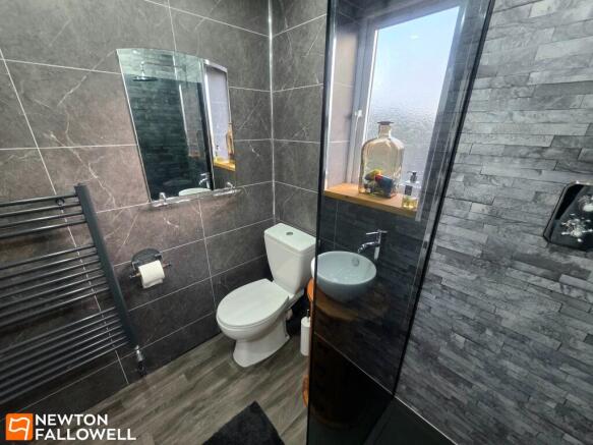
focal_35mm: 13
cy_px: 222
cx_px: 296
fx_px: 223
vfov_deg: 89.9
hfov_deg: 106.2
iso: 400
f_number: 1.9
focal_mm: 2.2
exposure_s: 1/50.3
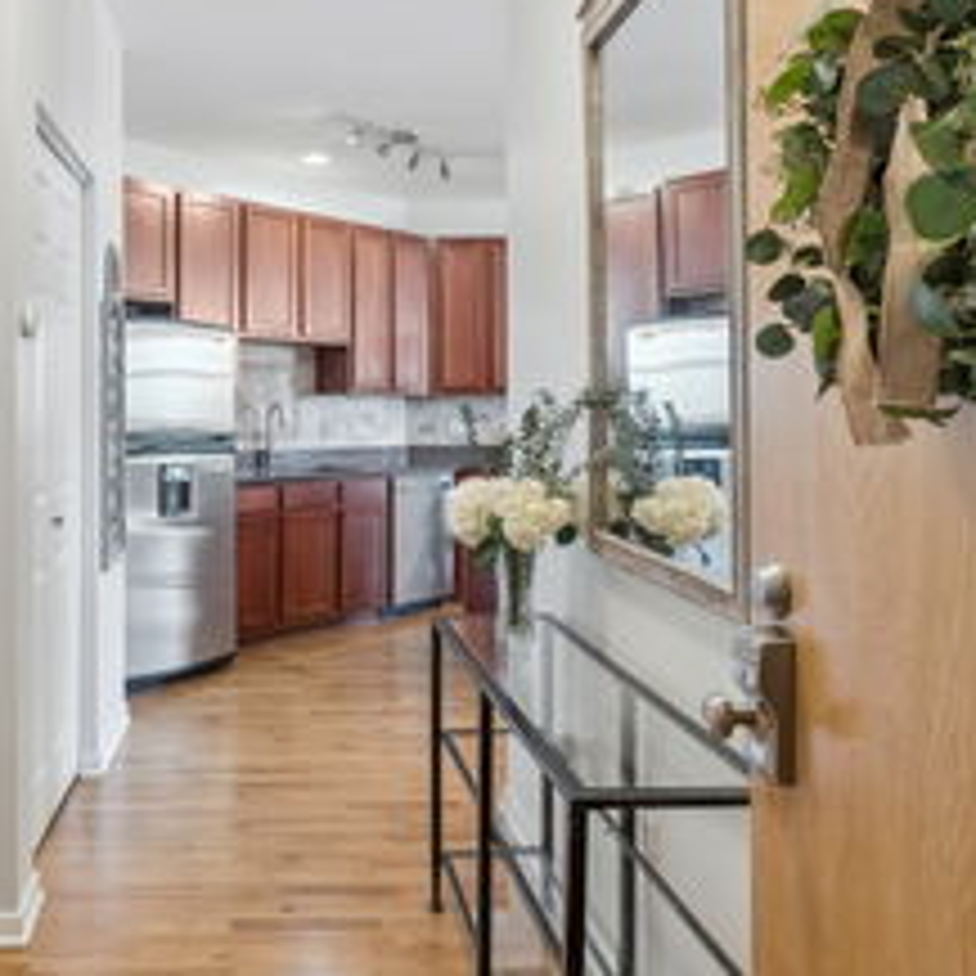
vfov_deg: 50.9
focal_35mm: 32
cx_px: 310
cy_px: 409
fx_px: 1021
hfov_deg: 50.0
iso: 320
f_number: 8
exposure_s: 1/8
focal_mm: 17
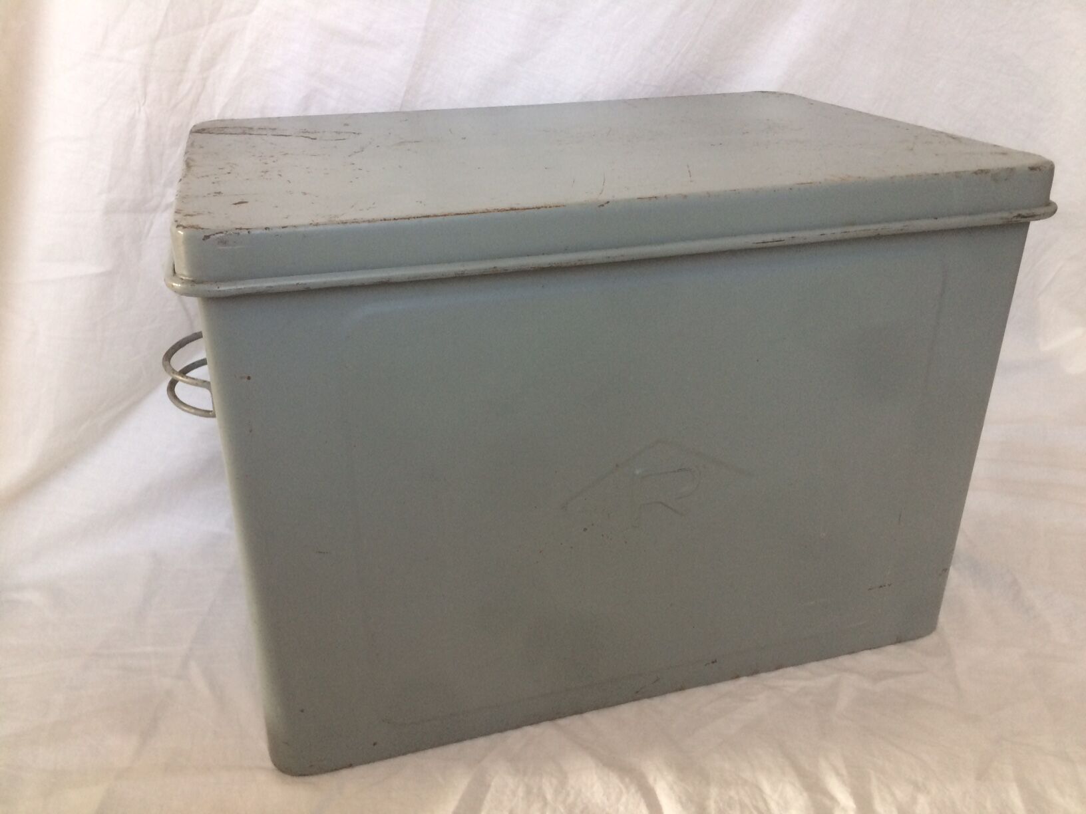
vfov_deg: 48.2
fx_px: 910
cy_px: 407
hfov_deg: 61.7
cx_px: 543
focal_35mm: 29
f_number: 2.2
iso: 125
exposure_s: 1/33
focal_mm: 4.15
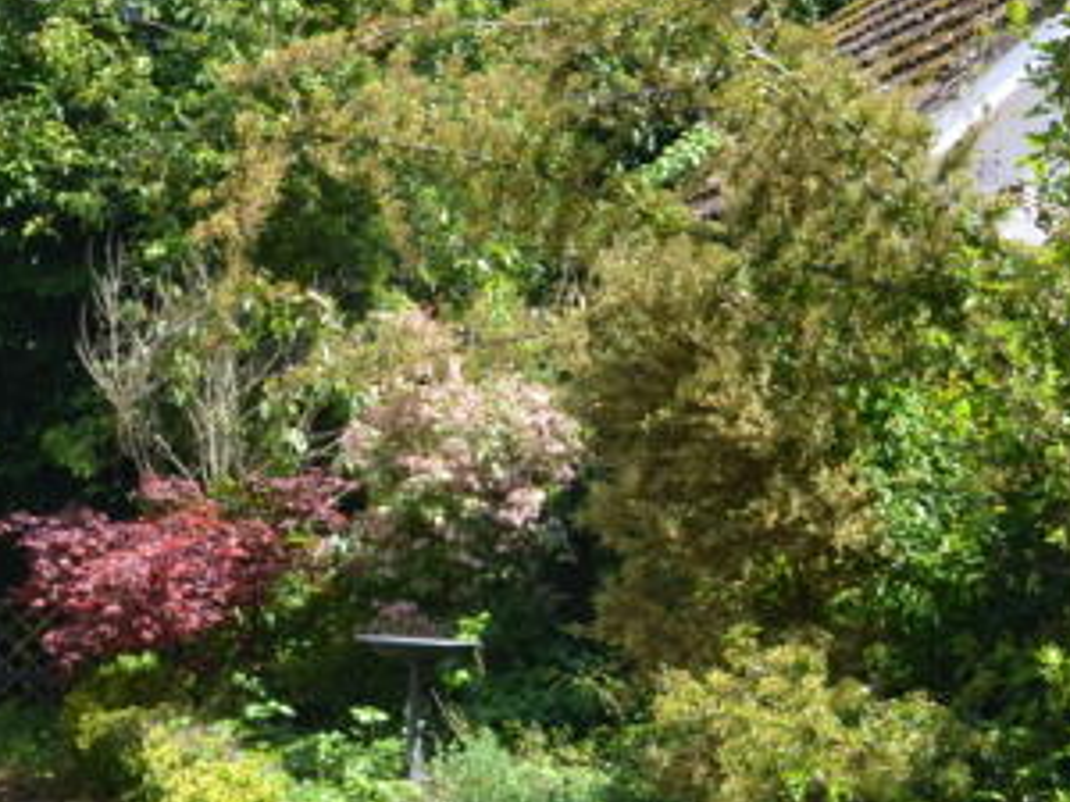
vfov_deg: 20.0
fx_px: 2276
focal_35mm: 74
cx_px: 435
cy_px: 360
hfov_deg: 26.4
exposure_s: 1/200
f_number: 7.1
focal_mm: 15
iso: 200
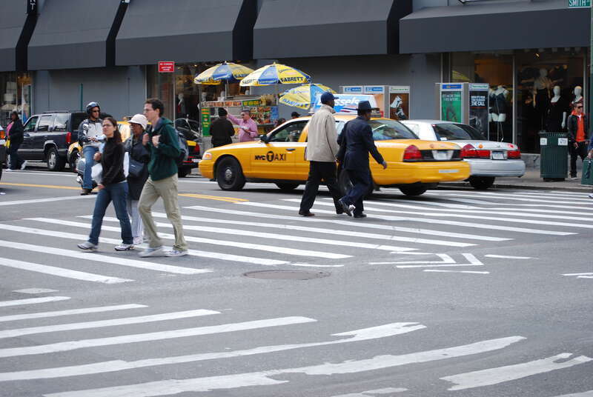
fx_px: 1361
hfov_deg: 24.6
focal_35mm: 82
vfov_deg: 16.6
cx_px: 296
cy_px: 198
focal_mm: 55
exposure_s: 1/125
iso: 100
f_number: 5.6
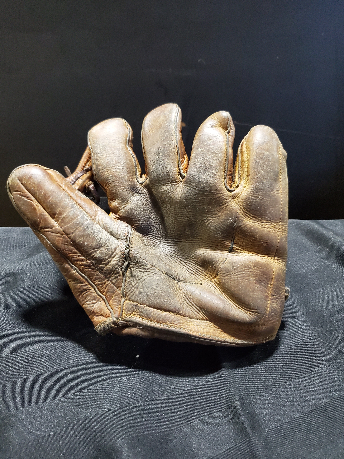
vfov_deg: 67.3
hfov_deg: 53.1
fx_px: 345
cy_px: 230
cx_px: 172
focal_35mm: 26
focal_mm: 4.3
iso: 400
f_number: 1.5
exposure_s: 1/40
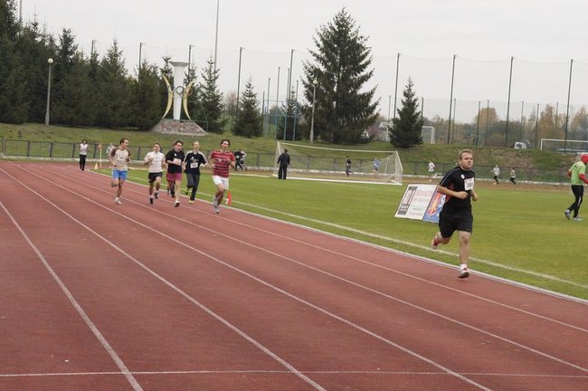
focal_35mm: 105
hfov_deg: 19.5
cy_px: 196
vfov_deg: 13.0
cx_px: 294
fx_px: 1713
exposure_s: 1/800
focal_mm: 70
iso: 3200
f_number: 11
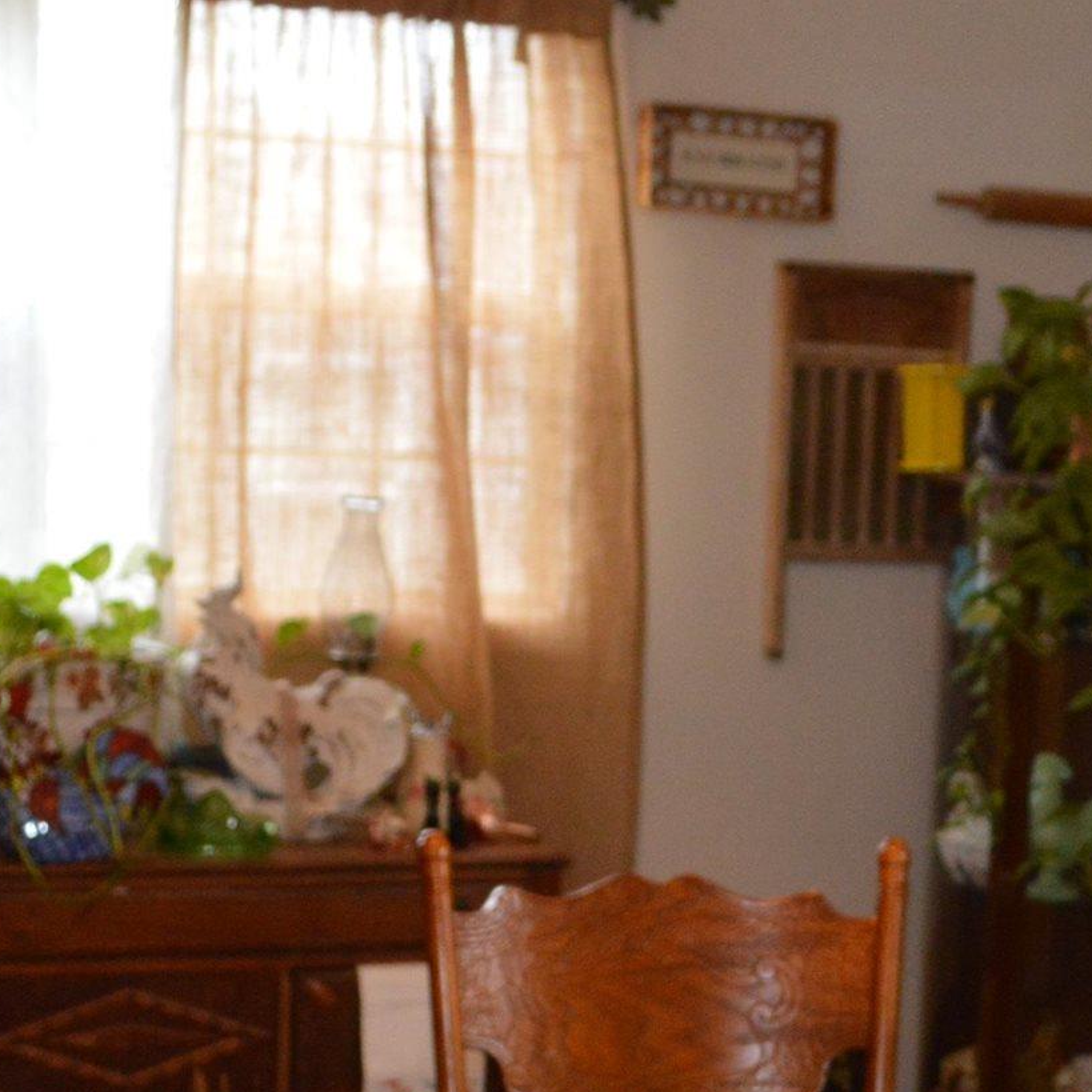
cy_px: 1147
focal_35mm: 86
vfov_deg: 19.5
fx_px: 3069
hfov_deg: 20.0
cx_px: 833
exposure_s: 1/60
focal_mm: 18
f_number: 3.5
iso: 1100
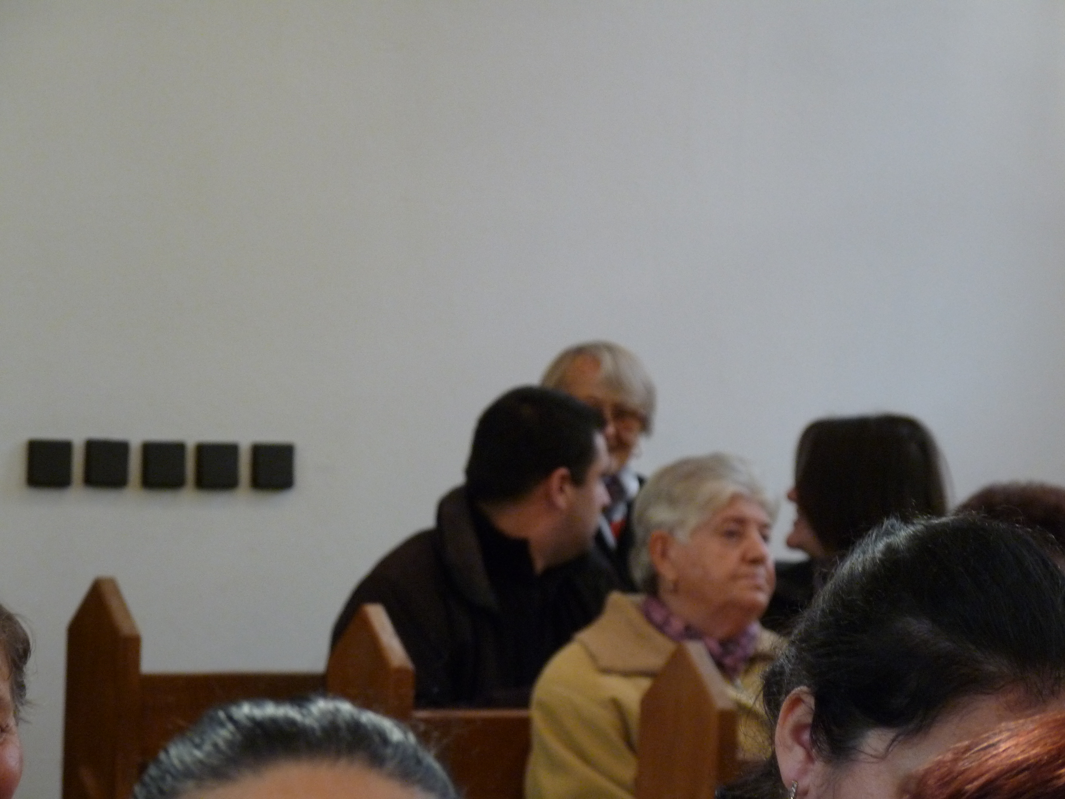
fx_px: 6184
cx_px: 532
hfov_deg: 9.8
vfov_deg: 7.4
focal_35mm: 201
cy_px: 400
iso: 400
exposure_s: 1/30
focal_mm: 35.6
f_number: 3.7
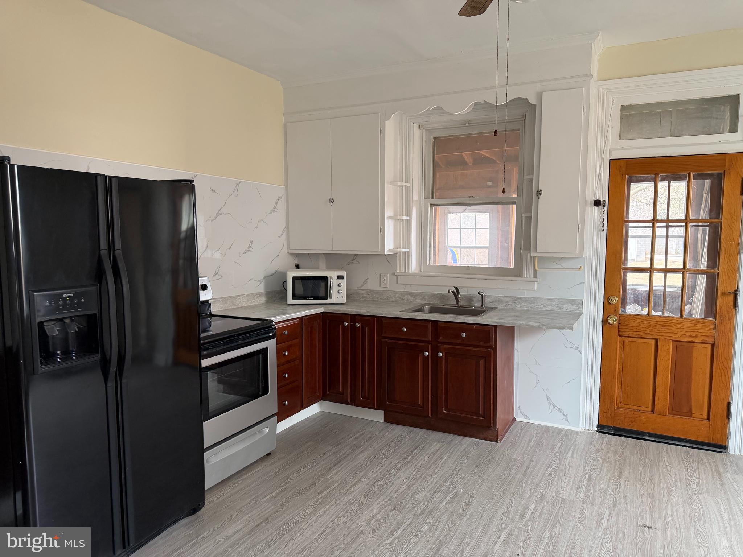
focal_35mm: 24
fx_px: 515
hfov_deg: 71.6
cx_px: 372
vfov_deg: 56.8
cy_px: 278
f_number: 1.78
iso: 200
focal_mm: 6.76
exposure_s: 1/60
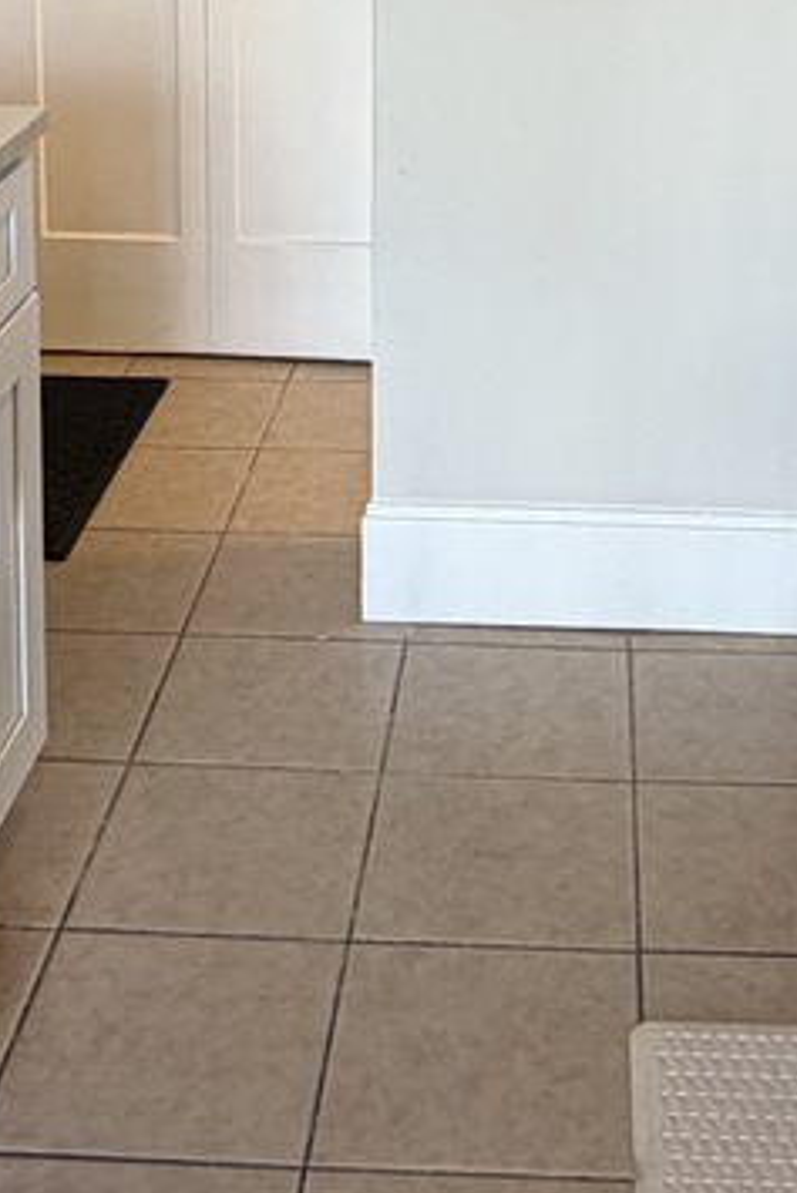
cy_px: -81
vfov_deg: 30.7
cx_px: 555
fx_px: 1957
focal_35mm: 59
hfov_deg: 22.9
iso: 160
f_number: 2.2
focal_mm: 2.22
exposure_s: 1/60
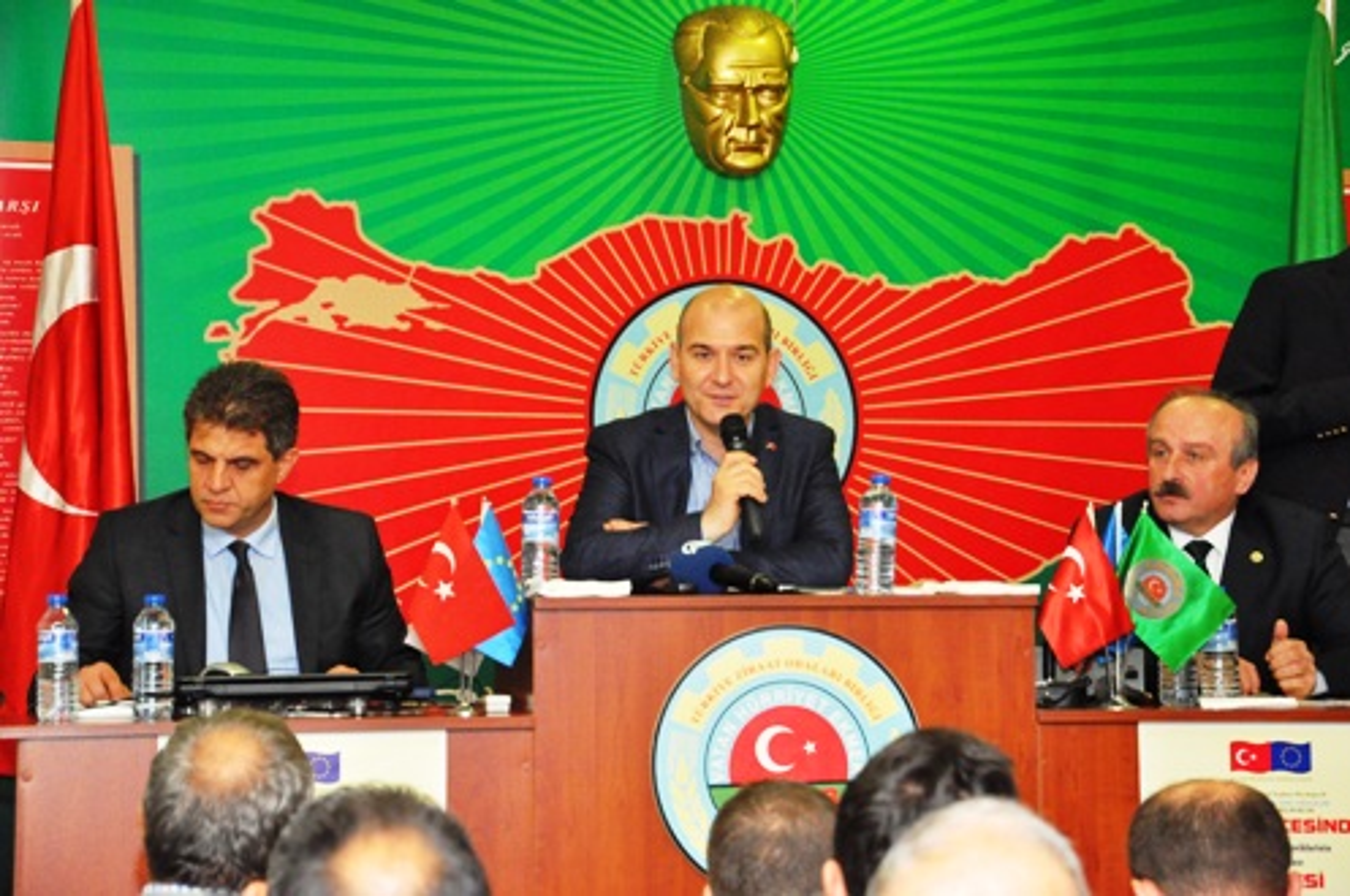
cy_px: 448
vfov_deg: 13.0
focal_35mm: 105
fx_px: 3932
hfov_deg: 19.5
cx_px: 675
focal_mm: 70
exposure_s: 1/60
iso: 3200
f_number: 6.3
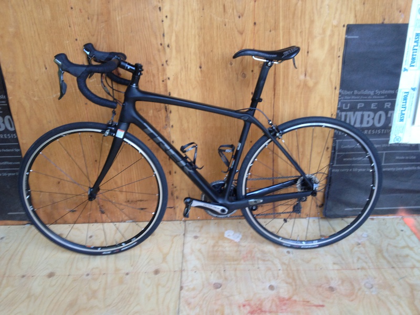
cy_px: 158
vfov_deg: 40.7
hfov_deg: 52.6
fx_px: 425
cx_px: 210
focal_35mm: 35
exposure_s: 1/20
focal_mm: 4.28
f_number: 2.4
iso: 64
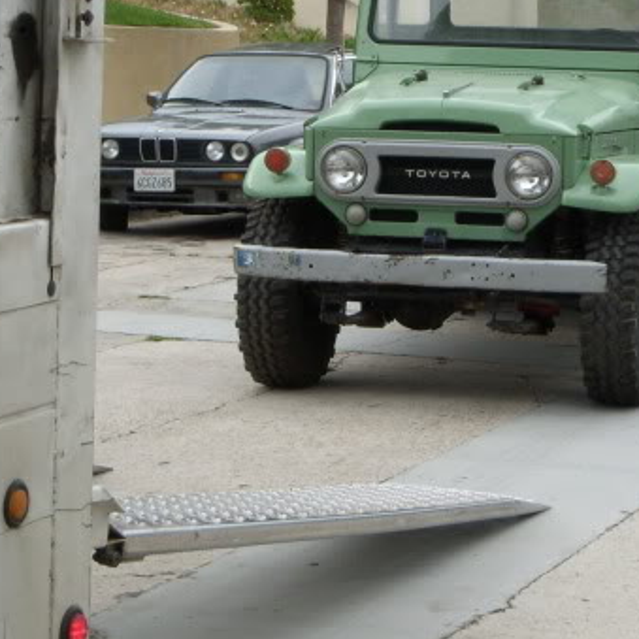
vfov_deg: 14.6
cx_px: 424
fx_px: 2485
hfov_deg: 14.6
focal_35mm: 119
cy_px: 168
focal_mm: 9.4
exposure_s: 1/320
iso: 100
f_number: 3.6
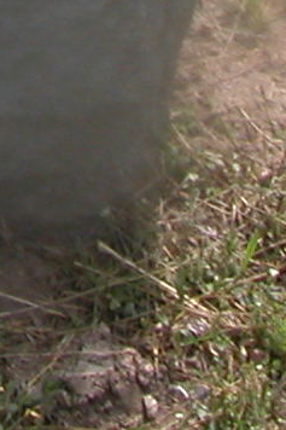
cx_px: -486
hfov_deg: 5.0
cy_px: -719
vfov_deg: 7.2
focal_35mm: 262
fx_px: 3125
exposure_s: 1/257
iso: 100
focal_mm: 8.9
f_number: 5.6
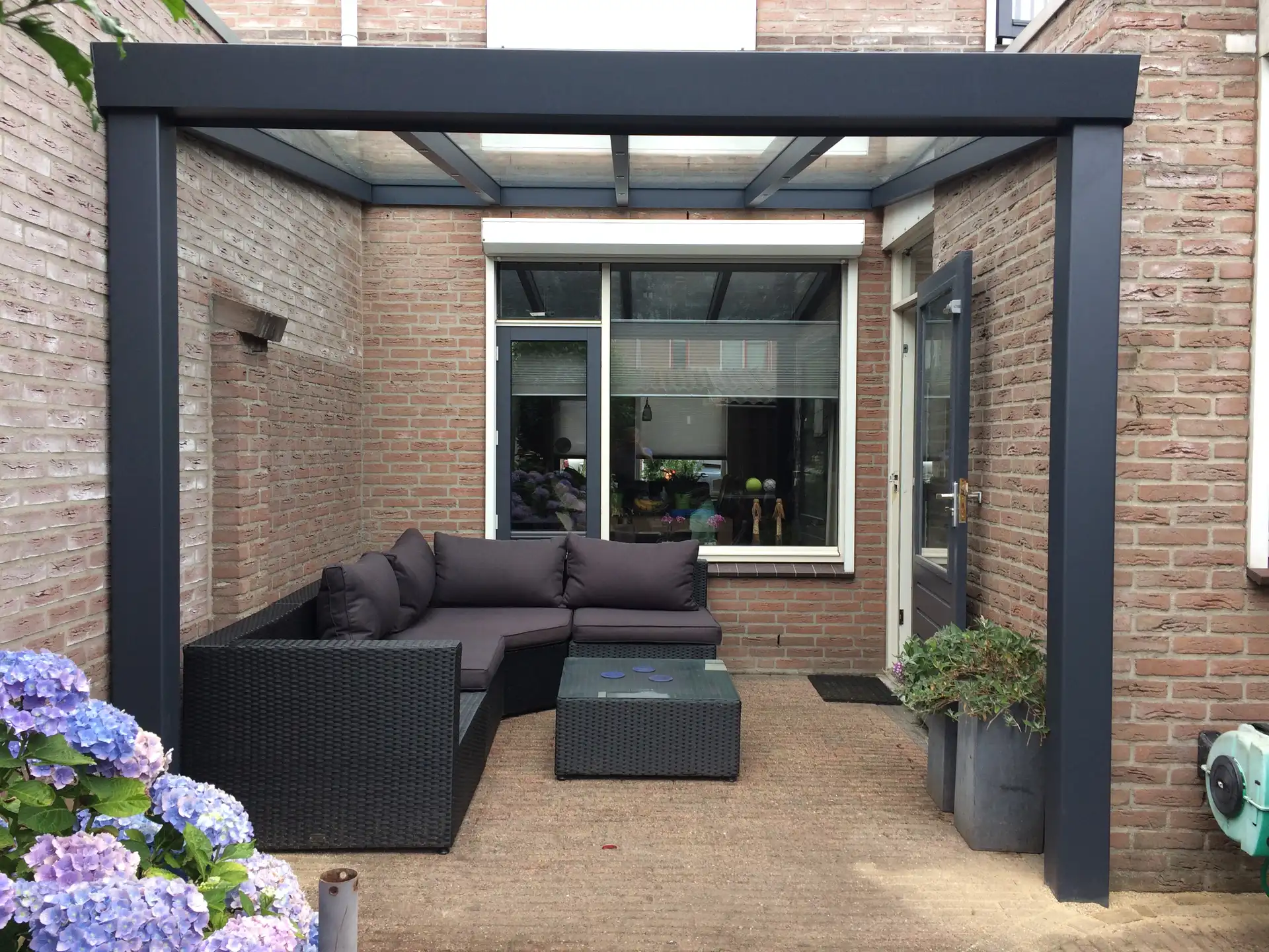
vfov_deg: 48.2
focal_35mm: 29
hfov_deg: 61.7
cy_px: 476
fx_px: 1063
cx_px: 634
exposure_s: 1/100
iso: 40
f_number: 2.2
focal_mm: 4.15
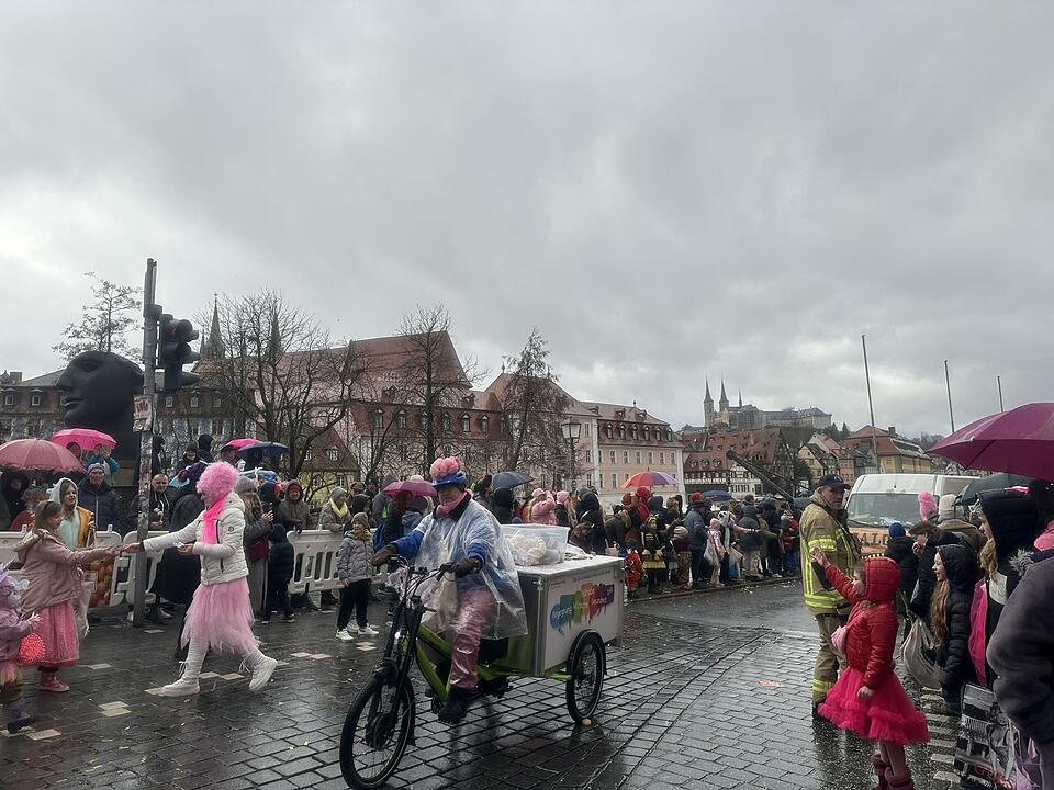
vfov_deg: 56.8
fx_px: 731
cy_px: 395
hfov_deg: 71.6
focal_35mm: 24
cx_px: 527
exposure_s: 1/4016
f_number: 1.78
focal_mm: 6.86
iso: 80
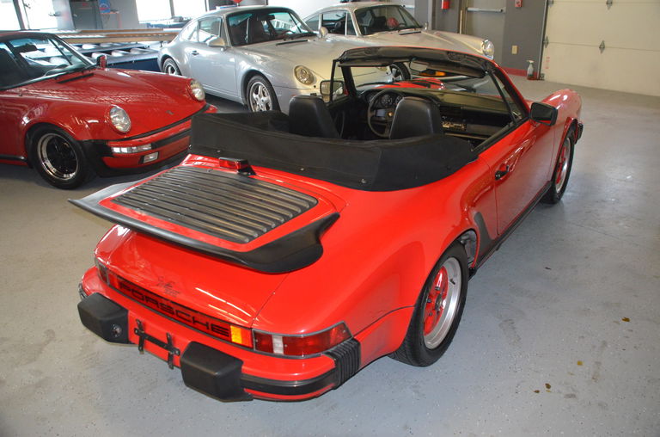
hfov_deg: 62.1
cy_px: 218
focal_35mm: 30
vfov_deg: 43.4
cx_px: 330
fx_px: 549
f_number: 3.5
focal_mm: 20
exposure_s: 1/60
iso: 3200
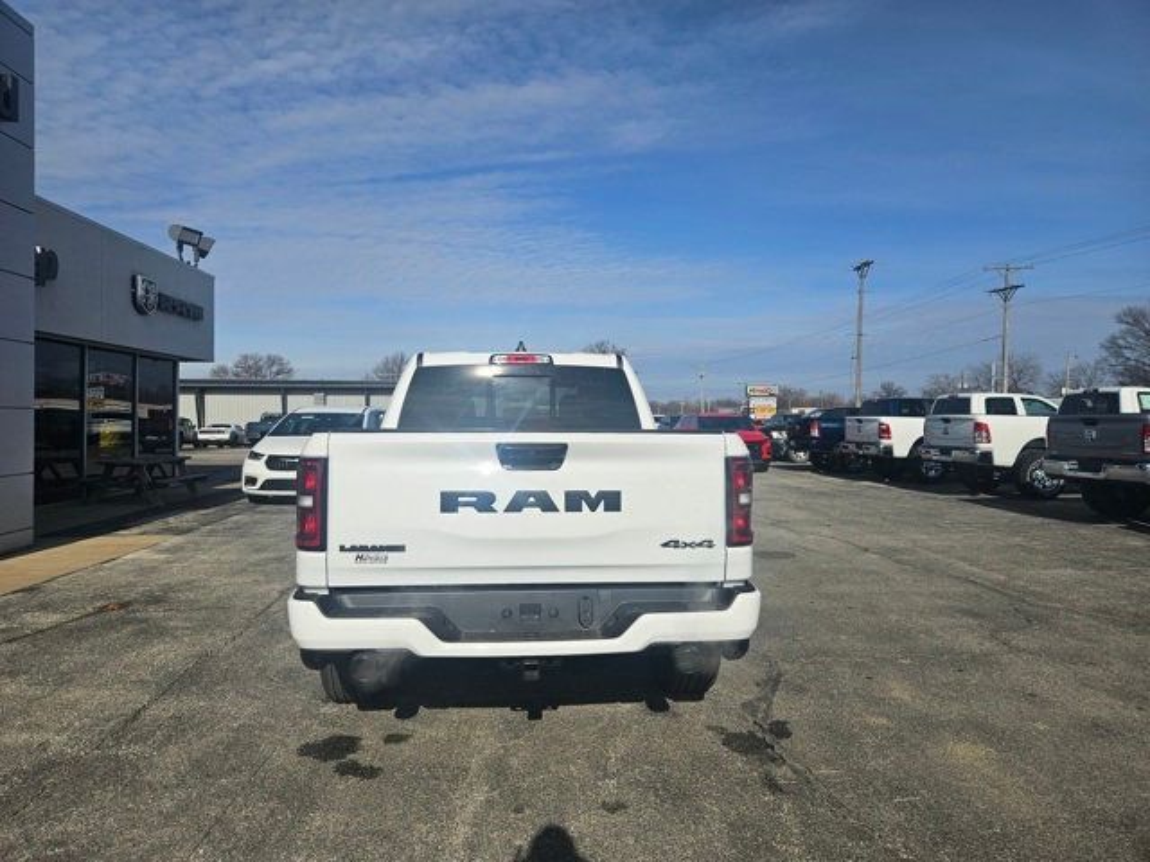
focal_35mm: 23
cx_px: 575
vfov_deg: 58.9
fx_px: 764
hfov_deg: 73.9
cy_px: 431
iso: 25
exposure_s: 1/4505
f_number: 1.8
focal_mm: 5.4
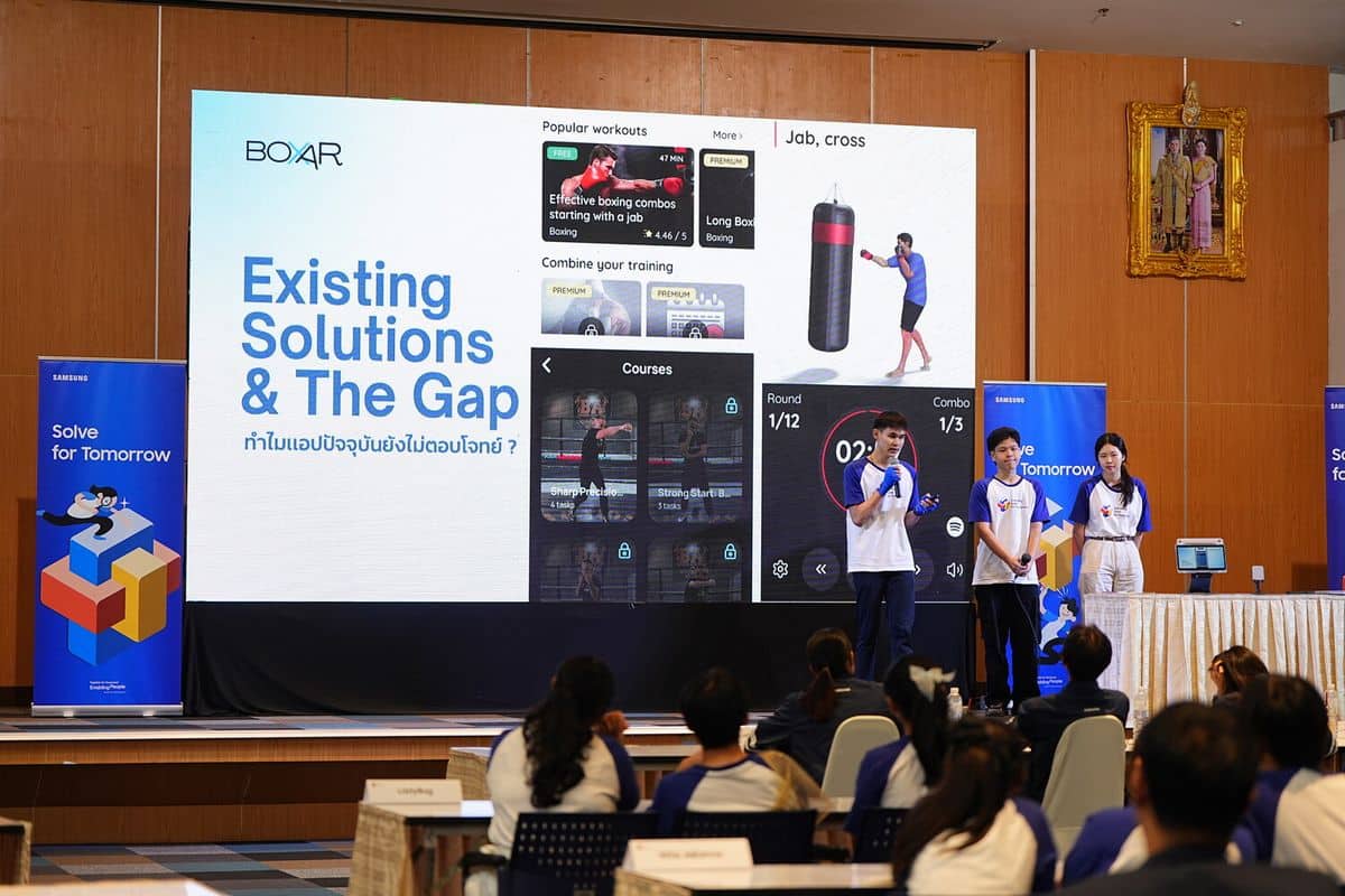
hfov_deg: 23.1
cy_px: 448
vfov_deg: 15.5
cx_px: 672
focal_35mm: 88
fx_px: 3288
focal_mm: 88
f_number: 2.8
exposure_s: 1/50
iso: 250
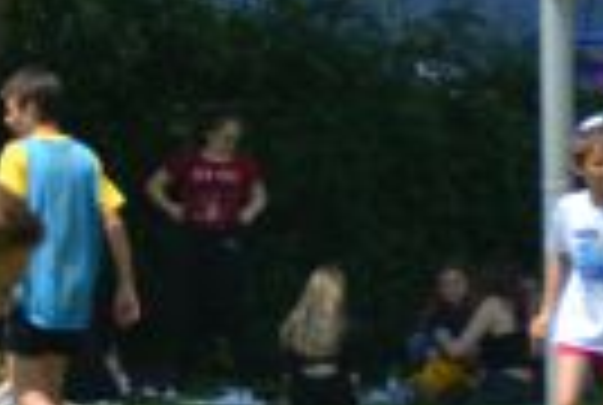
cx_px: -558
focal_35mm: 715
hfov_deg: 2.9
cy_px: 506
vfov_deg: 1.9
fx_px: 12003
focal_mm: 100
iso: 400
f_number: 5.6
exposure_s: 1/1600
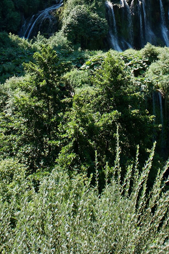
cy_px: -38
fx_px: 514
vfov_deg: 25.3
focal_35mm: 73
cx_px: 119
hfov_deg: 18.6
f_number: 11
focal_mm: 28
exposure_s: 1/100
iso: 200
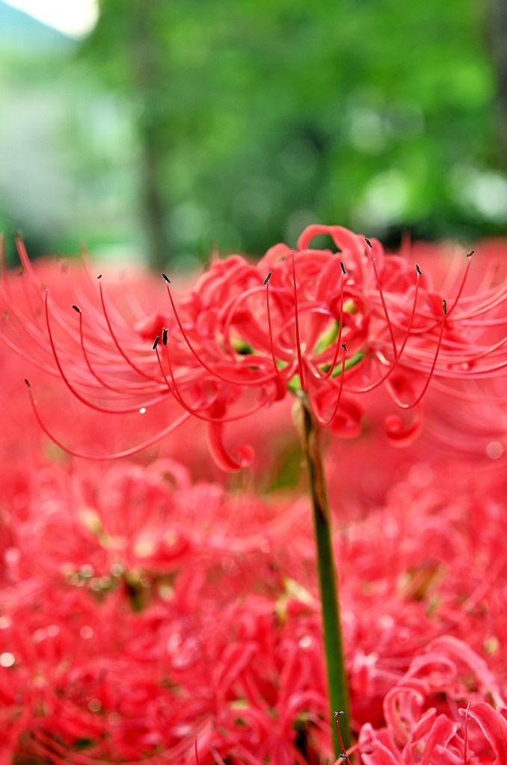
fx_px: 1910
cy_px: 382
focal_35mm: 90
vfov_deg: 22.7
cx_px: 254
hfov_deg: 15.1
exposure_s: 1/6
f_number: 6.3
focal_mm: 60
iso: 100
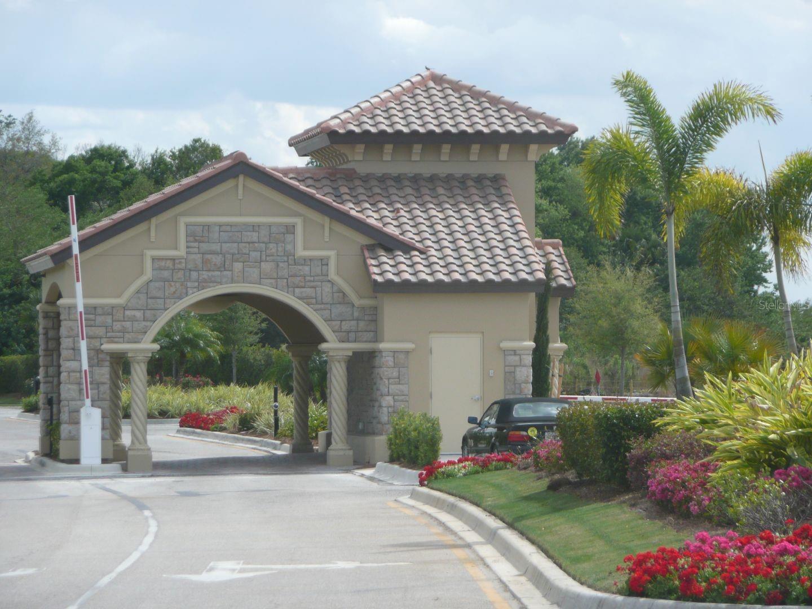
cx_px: 406
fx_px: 4433
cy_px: 304
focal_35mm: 189
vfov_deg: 7.9
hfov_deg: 10.5
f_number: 4.8
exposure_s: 1/500
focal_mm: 31
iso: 100
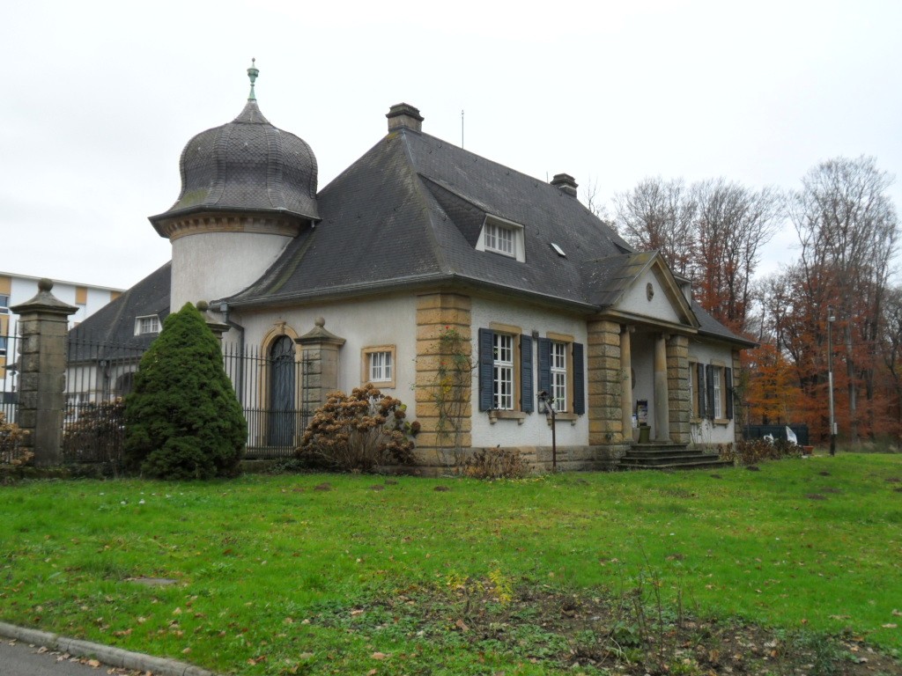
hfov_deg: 50.1
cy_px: 338
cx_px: 451
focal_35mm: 37
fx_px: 964
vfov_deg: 38.7
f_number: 4
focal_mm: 6.6
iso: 100
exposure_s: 1/125
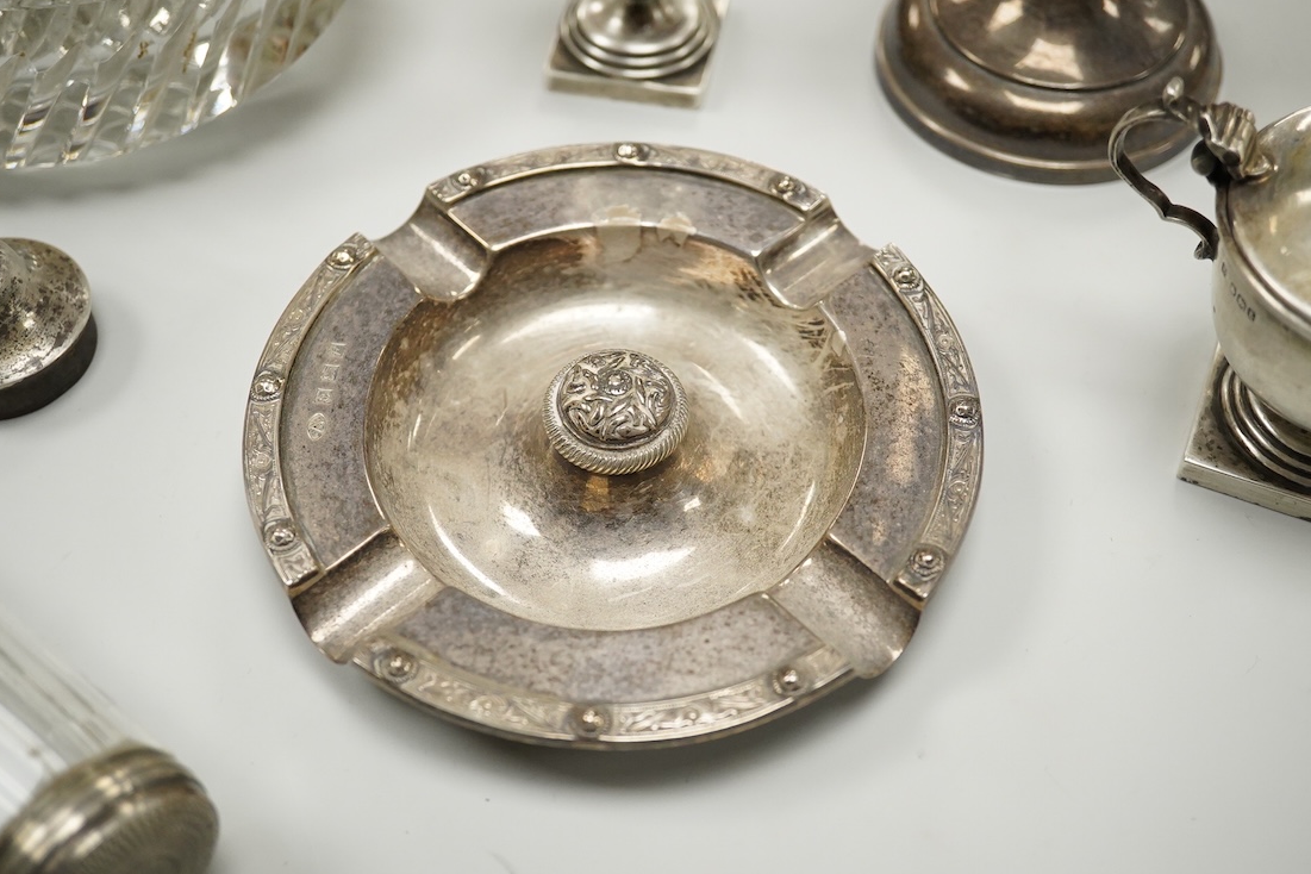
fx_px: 1675
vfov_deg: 29.2
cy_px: 435
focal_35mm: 46
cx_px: 666
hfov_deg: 42.7
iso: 2500
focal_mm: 30
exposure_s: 1/500
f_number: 6.3
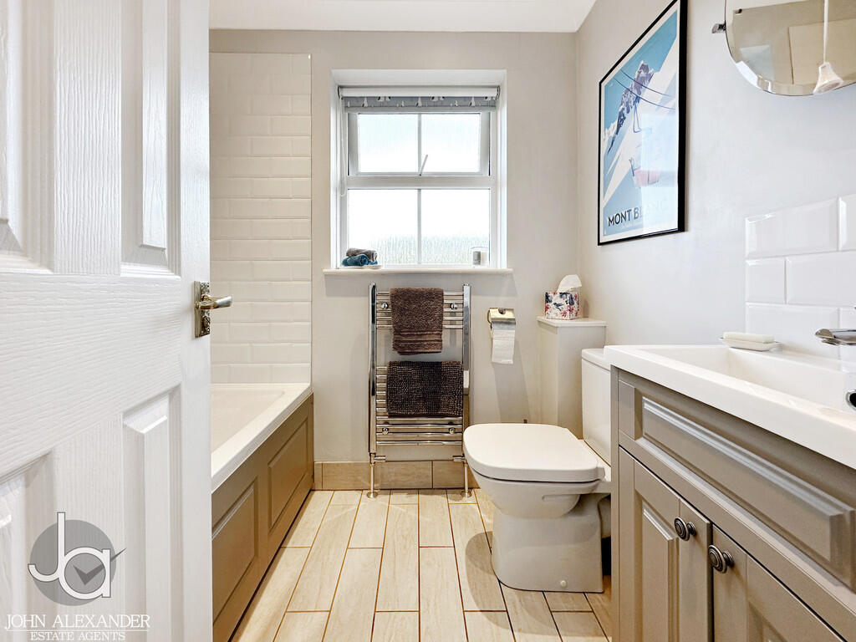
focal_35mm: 14
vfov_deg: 85.7
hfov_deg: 102.1
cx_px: 428
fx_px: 346
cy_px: 321
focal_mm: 2.22
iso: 64
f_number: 2.2
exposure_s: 1/99
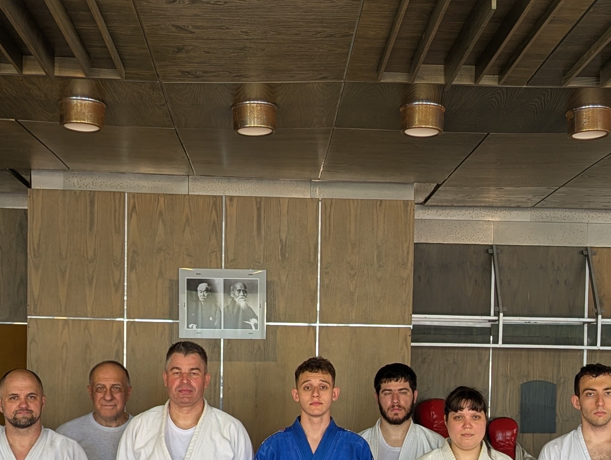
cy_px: 438
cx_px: 316
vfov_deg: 22.9
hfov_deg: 31.2
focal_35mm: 62
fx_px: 1096
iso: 38
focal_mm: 6.81
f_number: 1.85
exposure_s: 1/41.9
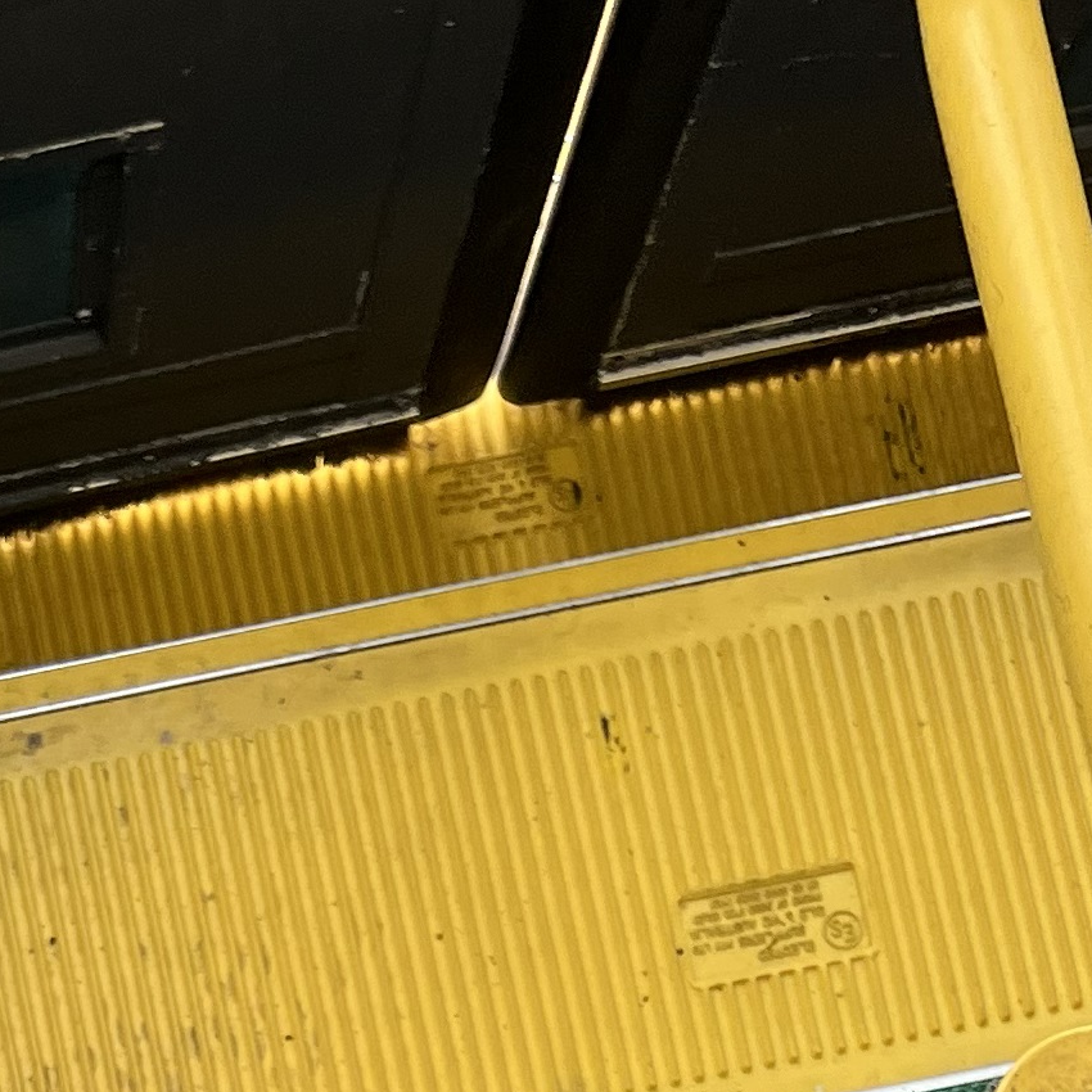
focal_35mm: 109
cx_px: -270
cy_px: 2013
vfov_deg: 14.0
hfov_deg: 15.3
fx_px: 3890
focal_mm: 5.7
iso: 50
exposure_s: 1/121
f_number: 1.5
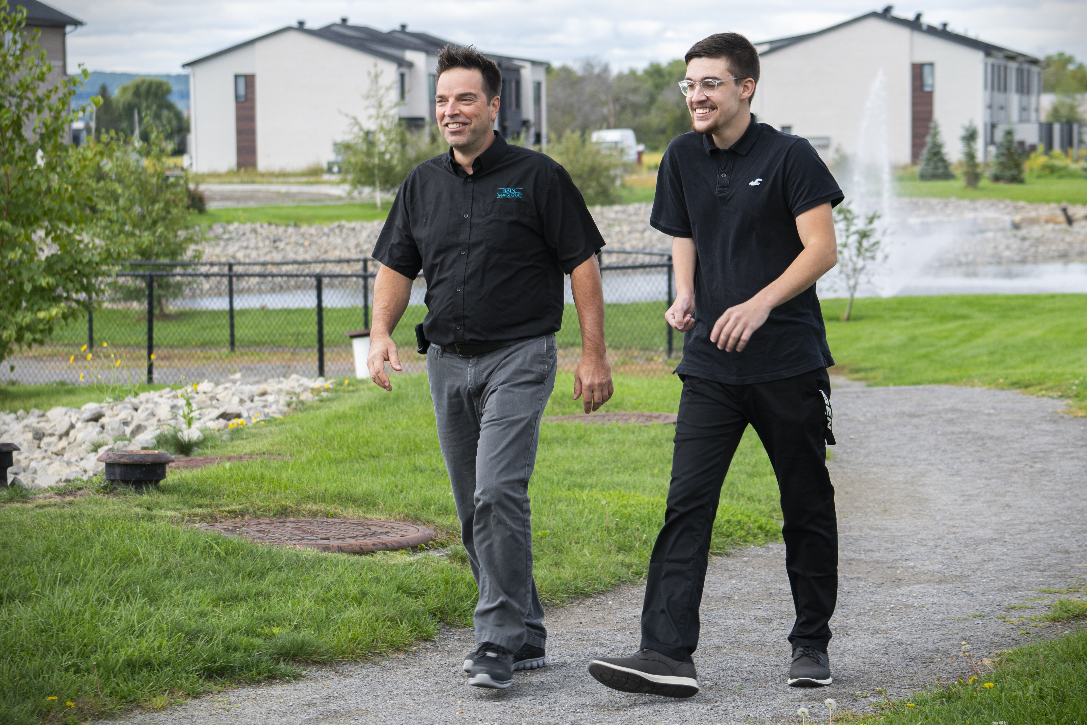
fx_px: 3443
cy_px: 362
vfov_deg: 12.0
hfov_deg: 17.9
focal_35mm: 114
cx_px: 544
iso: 100
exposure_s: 1/200
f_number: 5
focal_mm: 76
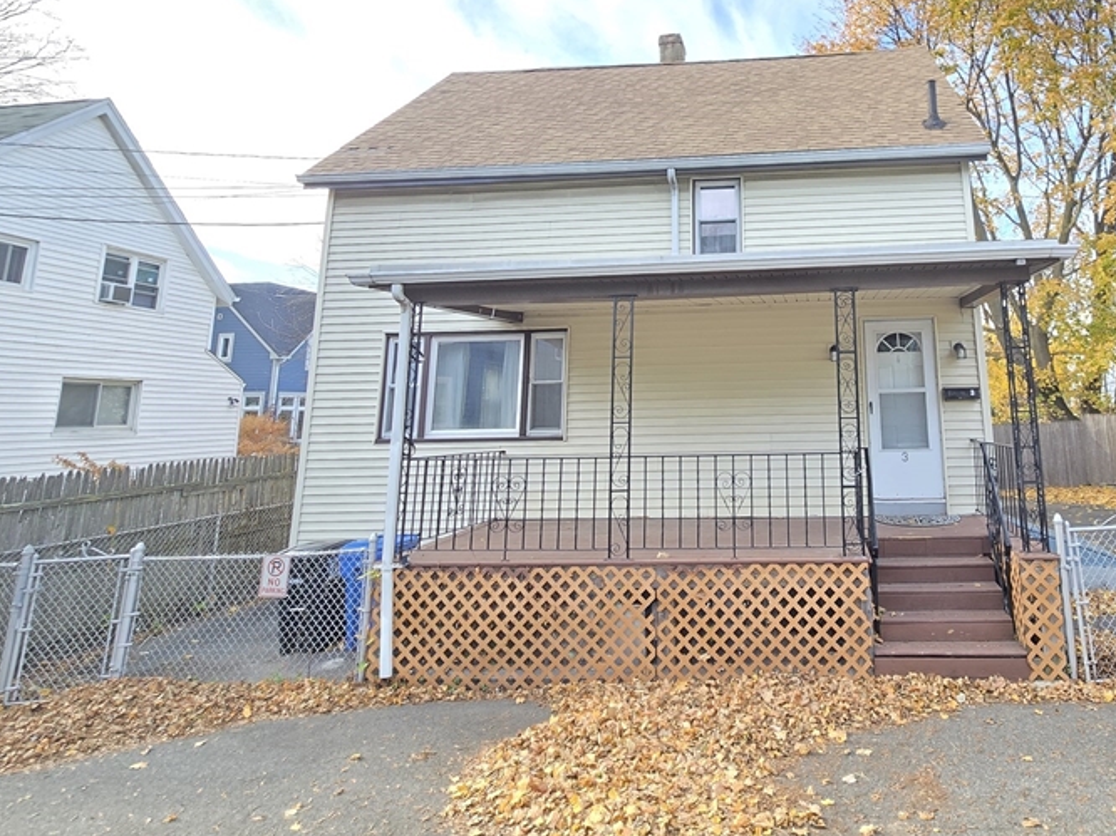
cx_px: 757
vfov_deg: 64.1
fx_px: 645
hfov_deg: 78.7
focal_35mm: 20
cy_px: 273
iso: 50
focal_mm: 2.2
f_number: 2.2
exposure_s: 1/146
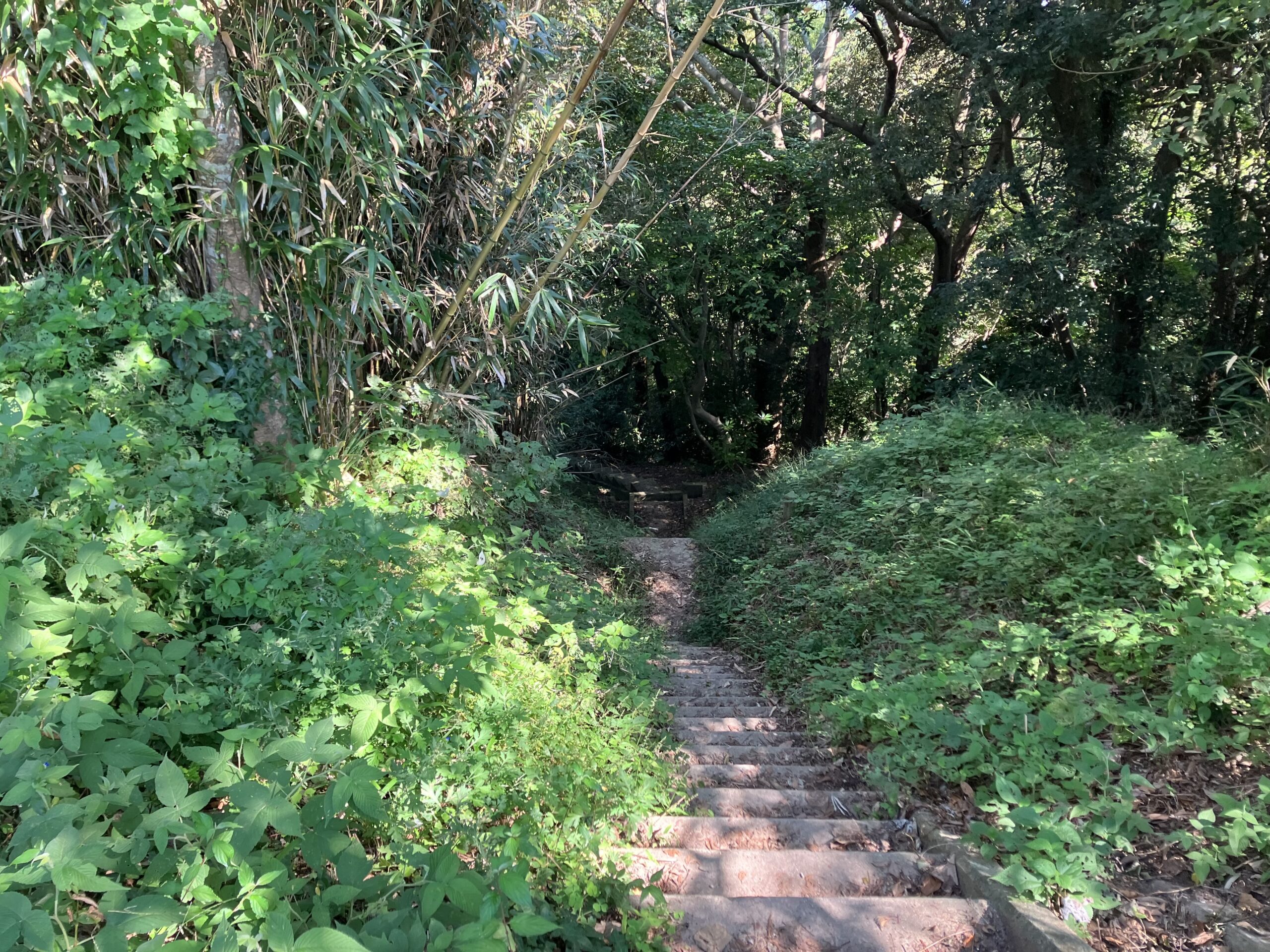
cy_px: 476
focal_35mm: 28
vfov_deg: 49.7
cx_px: 635
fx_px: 1027
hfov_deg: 63.4
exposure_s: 1/121
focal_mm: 3.99
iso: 80
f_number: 1.8
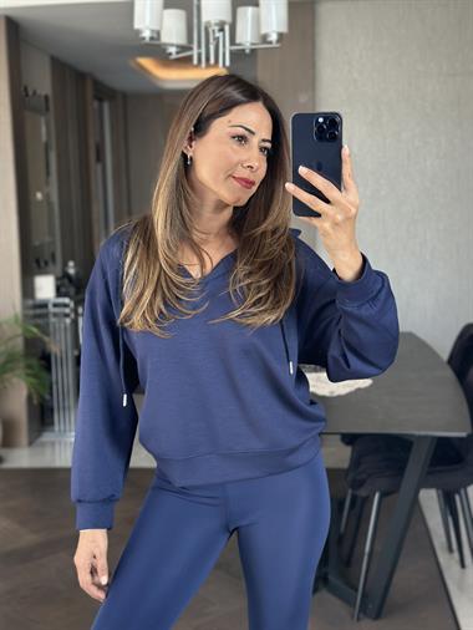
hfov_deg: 30.3
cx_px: 236
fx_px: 874
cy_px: 315
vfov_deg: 39.6
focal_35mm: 48
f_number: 1.78
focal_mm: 6.86
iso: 125
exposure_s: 1/109
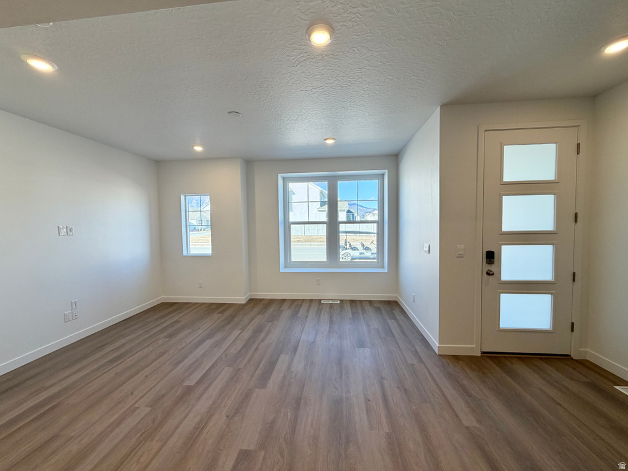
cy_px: 236
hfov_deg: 102.1
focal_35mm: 14
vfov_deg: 85.7
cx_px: 314
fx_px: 254
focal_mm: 2.22
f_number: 2.2
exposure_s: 1/120
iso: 64
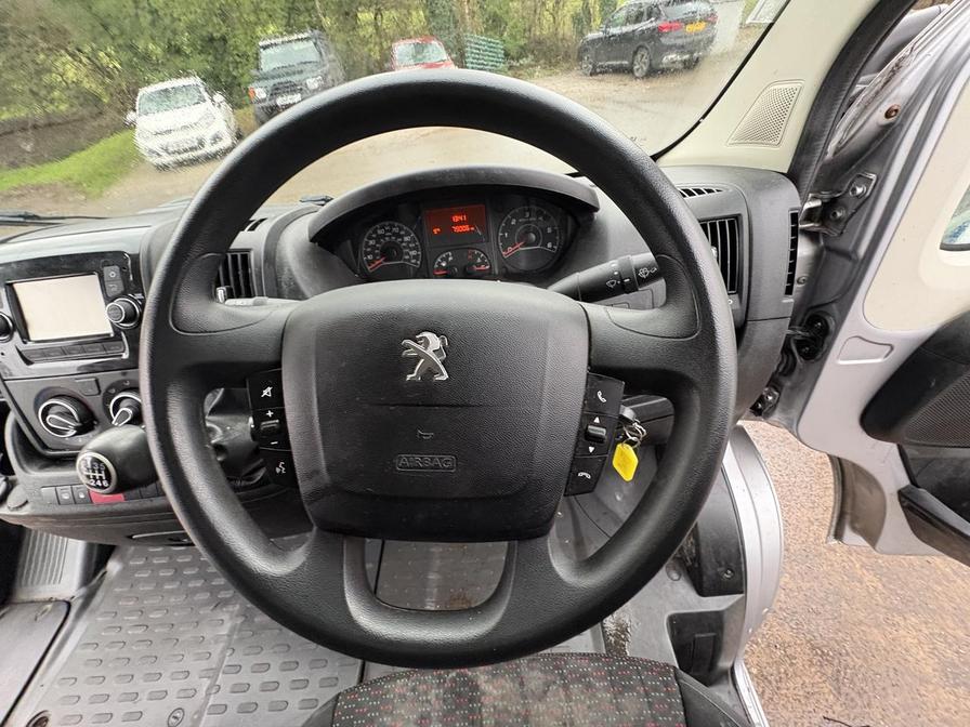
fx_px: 392
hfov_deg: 102.1
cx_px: 485
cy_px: 364
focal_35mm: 14
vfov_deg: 85.7
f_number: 2.2
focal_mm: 2.22
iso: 400
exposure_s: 1/60
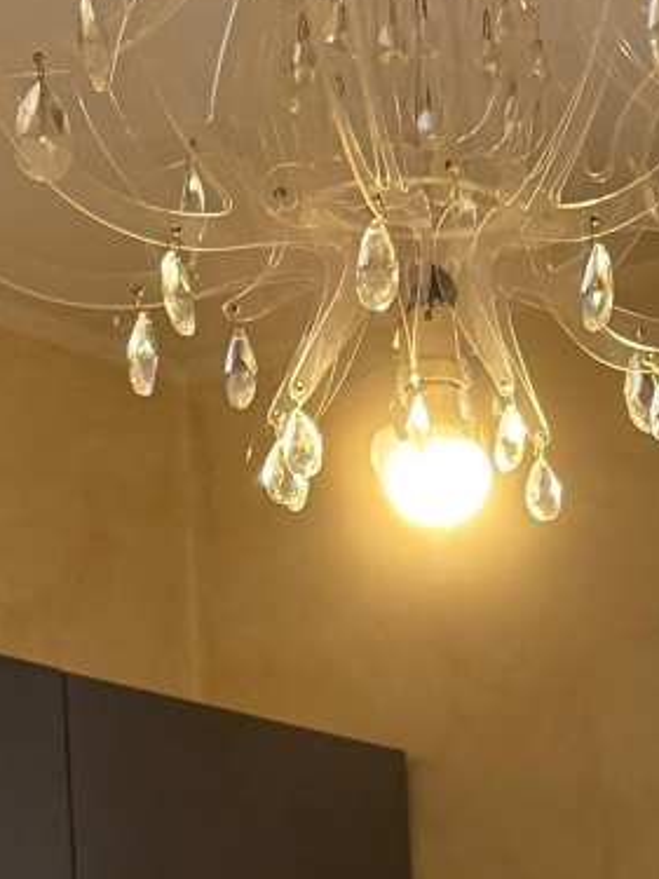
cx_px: 971
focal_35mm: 164
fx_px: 4165
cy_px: 1540
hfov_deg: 8.8
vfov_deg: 11.3
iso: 125
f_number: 1.78
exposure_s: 1/50
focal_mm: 6.76
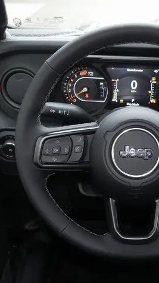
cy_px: 141
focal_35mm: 47
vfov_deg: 43.7
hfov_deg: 25.0
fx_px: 352
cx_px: 127
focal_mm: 16
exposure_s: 1/60
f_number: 5
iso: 800
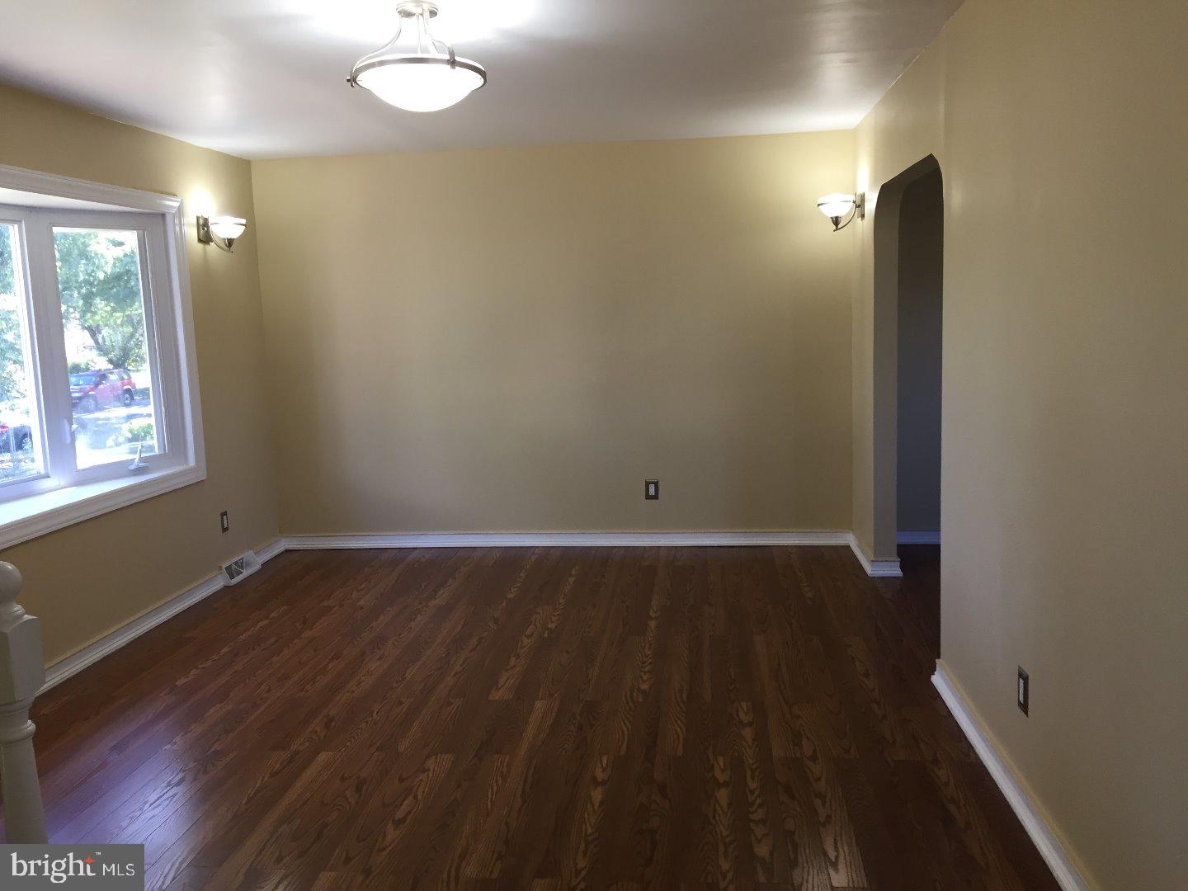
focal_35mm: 29
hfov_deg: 61.7
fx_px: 995
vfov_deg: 48.2
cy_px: 446
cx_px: 594
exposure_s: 1/30
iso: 32
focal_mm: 4.15
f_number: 2.2
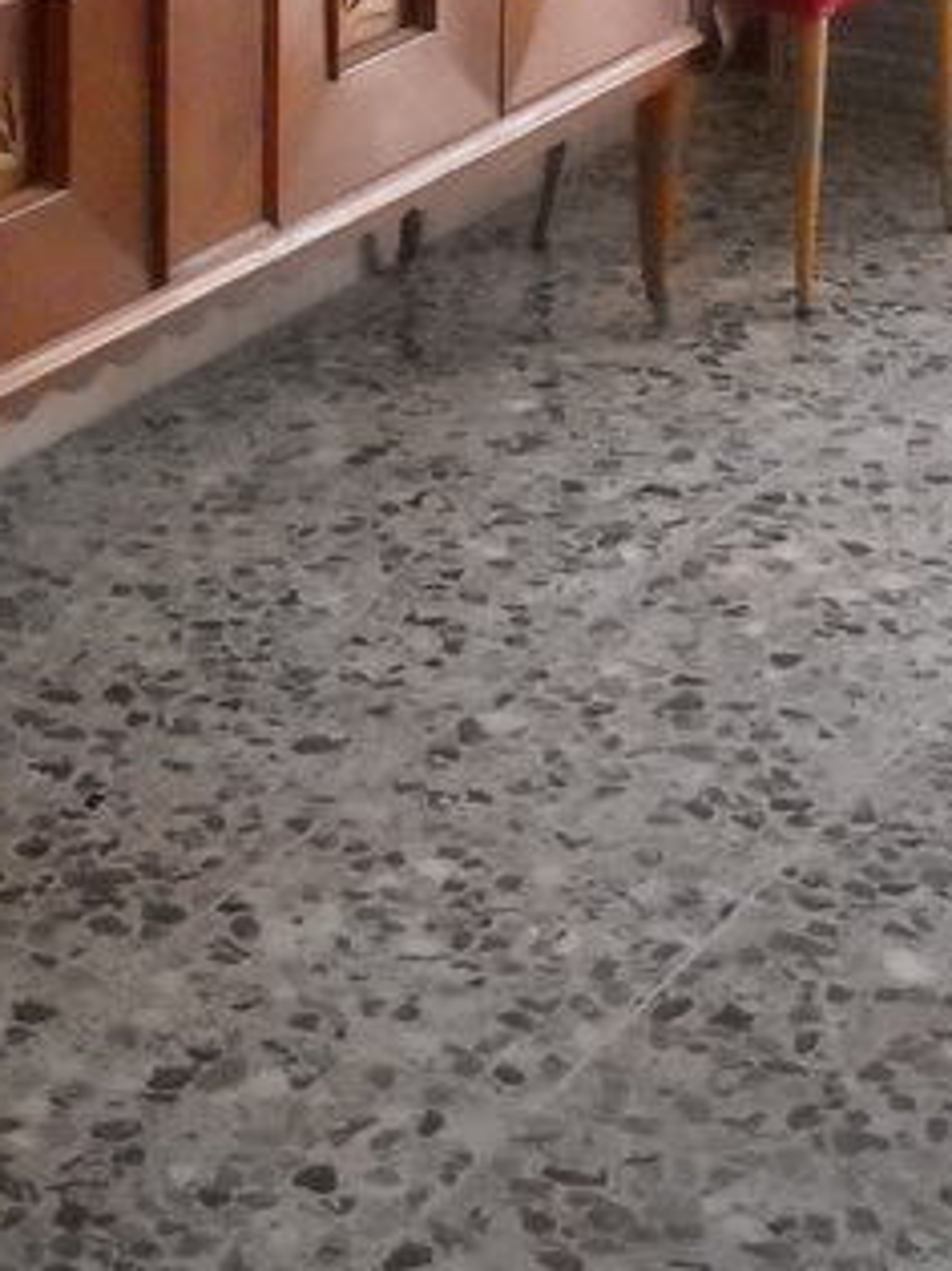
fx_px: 3669
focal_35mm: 100
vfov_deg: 18.6
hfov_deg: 14.8
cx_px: 335
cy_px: -246
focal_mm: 6.72
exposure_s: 1/96
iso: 800
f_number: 3.1
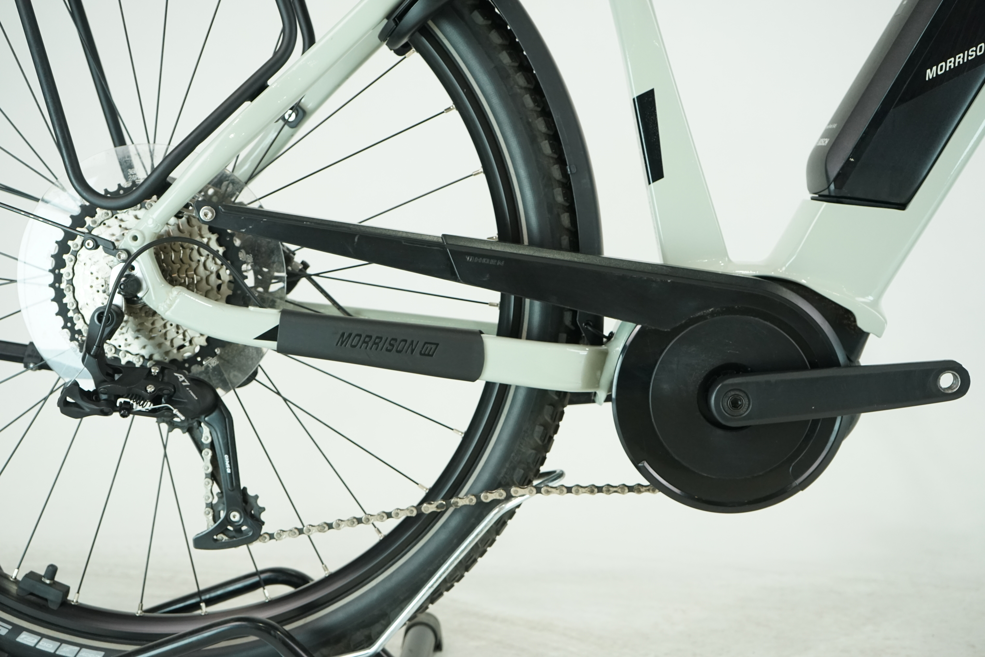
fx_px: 1259
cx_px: 492
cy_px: 328
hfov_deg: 42.7
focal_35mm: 46
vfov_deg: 29.2
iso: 1600
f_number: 5.6
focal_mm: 46
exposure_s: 1/200
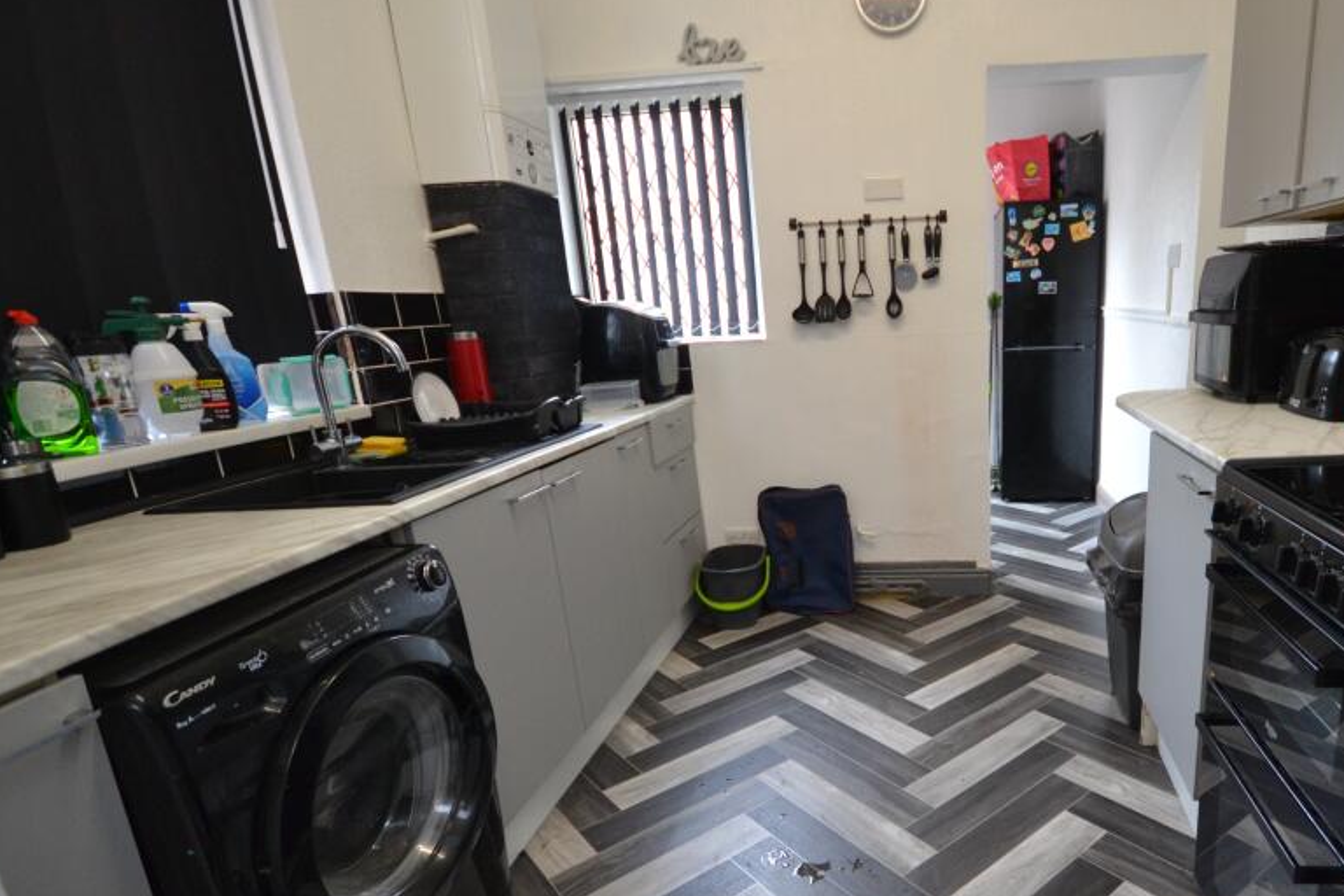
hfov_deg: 81.5
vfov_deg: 61.7
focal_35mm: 20
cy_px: 501
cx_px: 880
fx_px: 747
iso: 1100
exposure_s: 1/60
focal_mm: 10
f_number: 4
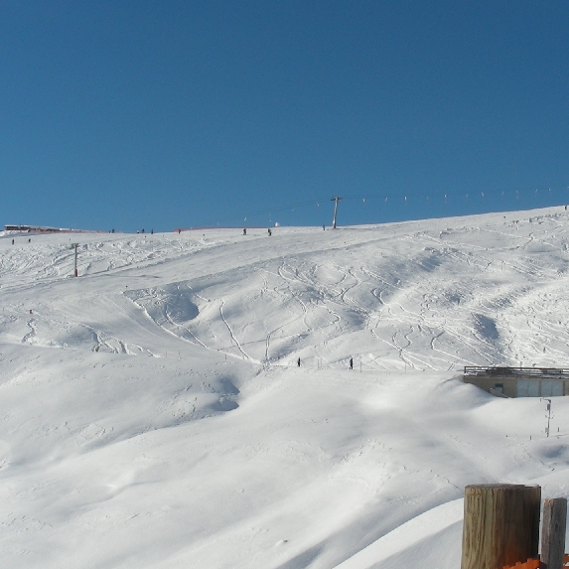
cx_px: 329
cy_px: 346
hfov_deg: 26.1
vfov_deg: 26.0
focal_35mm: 66
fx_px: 1227
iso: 50
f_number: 5.6
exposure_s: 1/563
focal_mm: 6.3
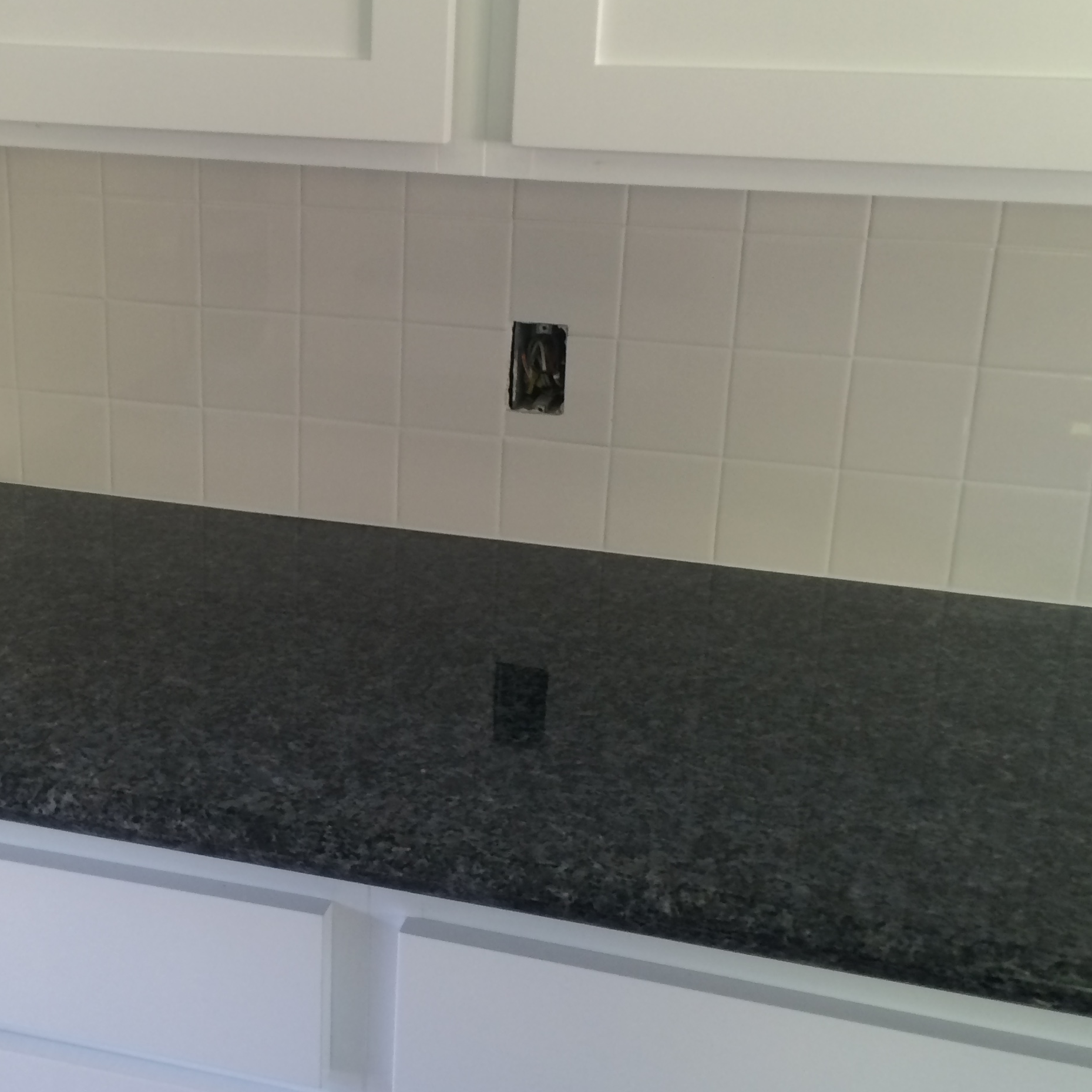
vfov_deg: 37.5
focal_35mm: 45
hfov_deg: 37.1
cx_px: 355
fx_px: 1606
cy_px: 522
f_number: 2.2
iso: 80
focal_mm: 4.15
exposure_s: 1/30
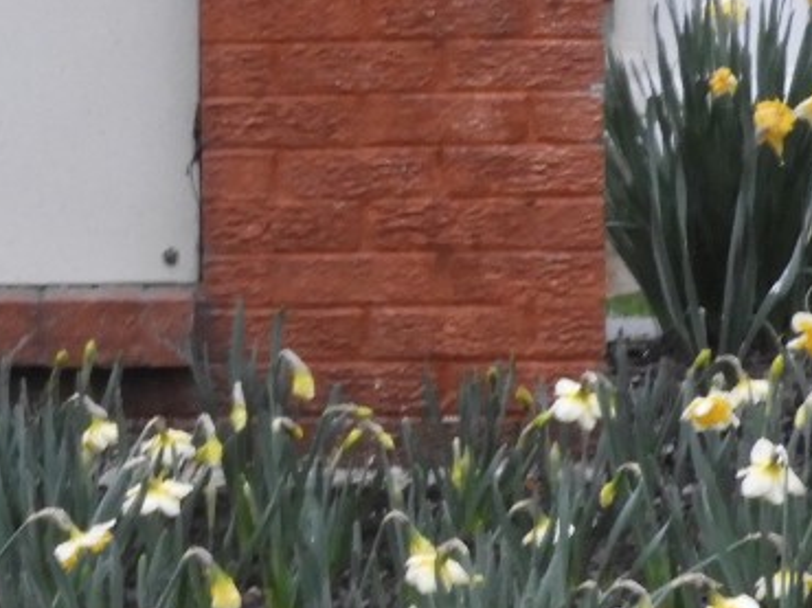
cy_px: 200
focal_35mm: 370
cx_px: -737
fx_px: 8674
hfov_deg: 5.3
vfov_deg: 4.0
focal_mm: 17
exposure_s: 1/20
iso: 400
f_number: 4.8
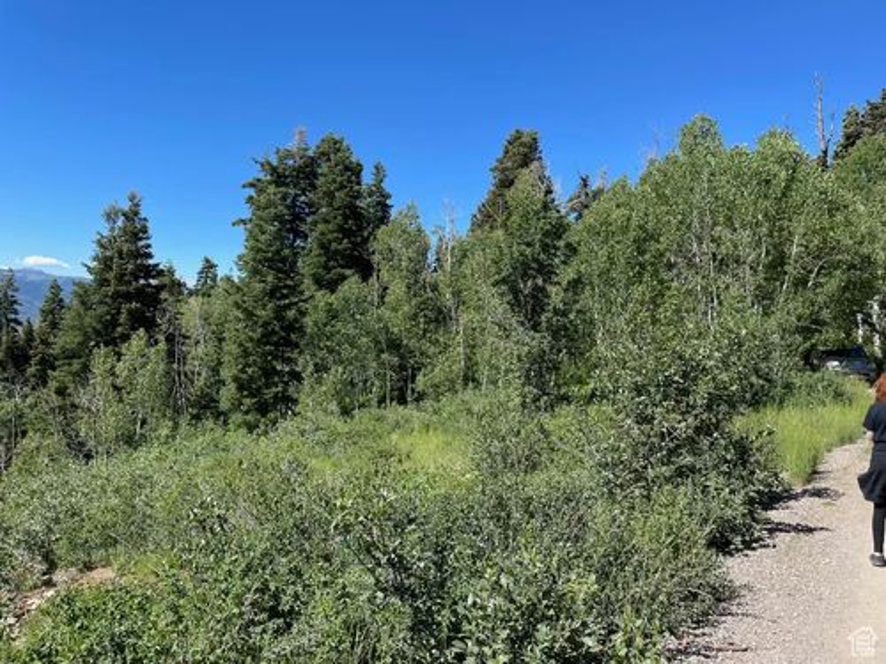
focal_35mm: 26
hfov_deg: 67.3
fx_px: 665
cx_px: 443
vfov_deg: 53.1
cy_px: 332
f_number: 1.6
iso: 32
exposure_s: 1/1742
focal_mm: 4.2
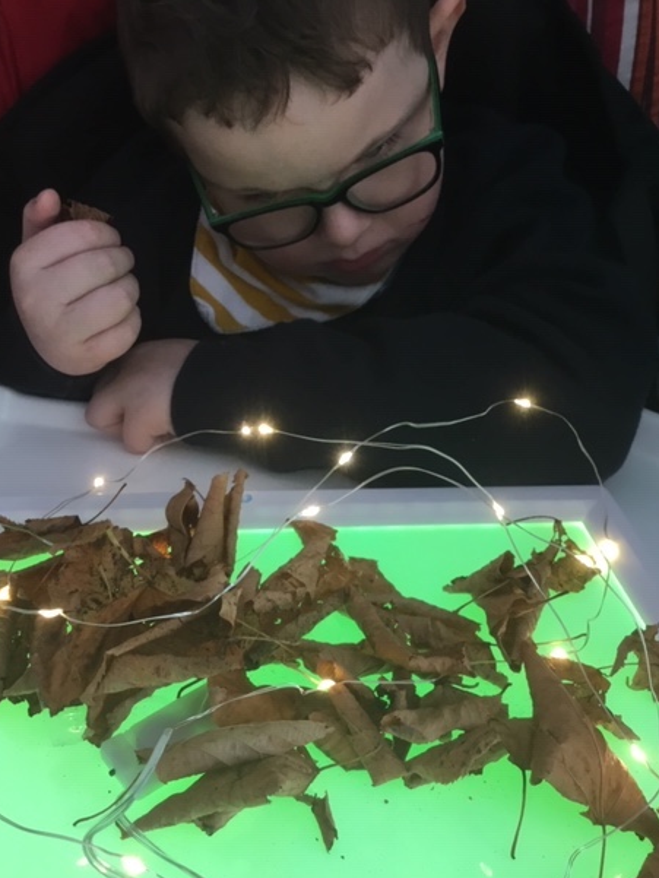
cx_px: 317
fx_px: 837
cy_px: 465
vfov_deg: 55.3
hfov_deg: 43.0
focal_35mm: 33
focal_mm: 3.3
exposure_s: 1/30
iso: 80
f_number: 2.4
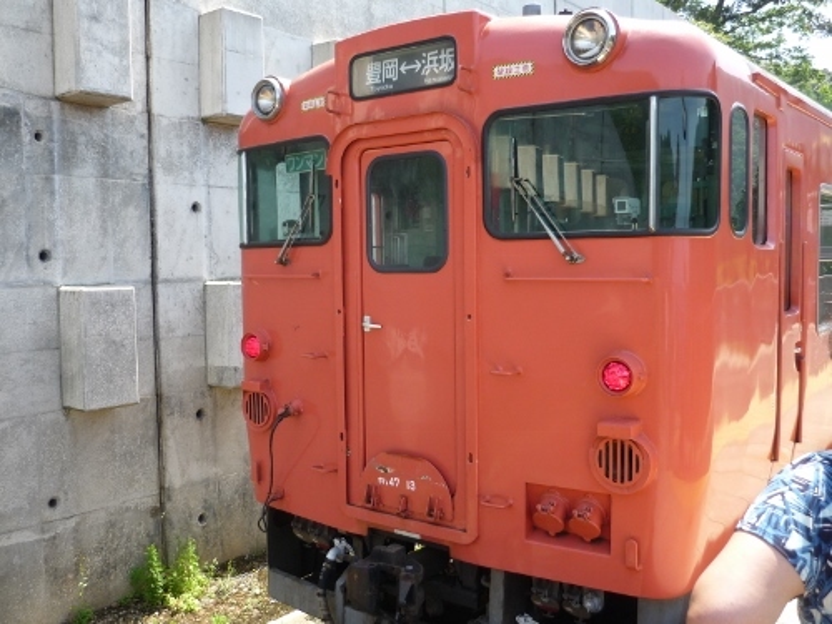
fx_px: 793
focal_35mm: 33
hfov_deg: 55.4
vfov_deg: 42.9
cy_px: 312
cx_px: 416
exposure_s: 1/250
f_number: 2.8
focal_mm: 5.5
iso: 100
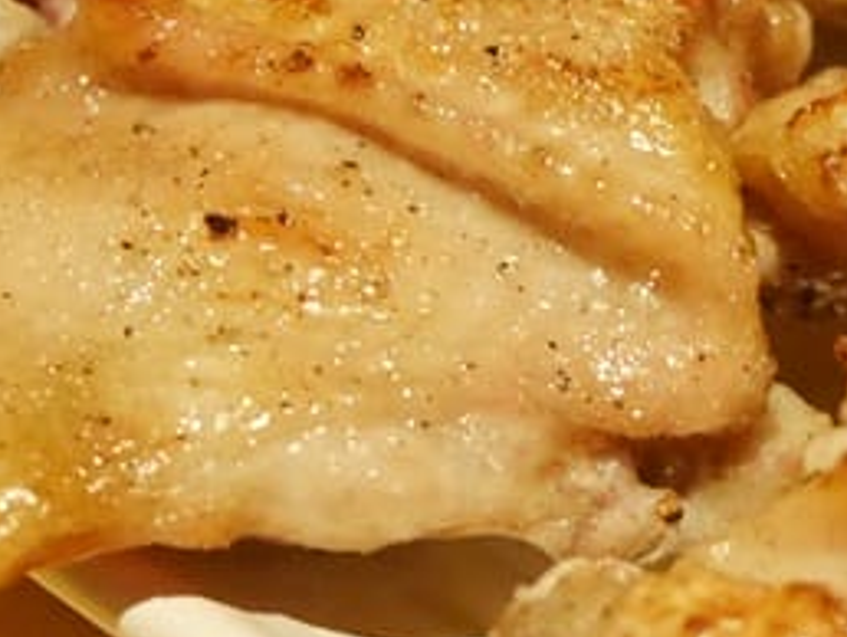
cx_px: 719
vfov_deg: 15.1
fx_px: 2400
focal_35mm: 98
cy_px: 368
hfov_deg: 19.7
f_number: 4.3
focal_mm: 19
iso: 6400
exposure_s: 1/25
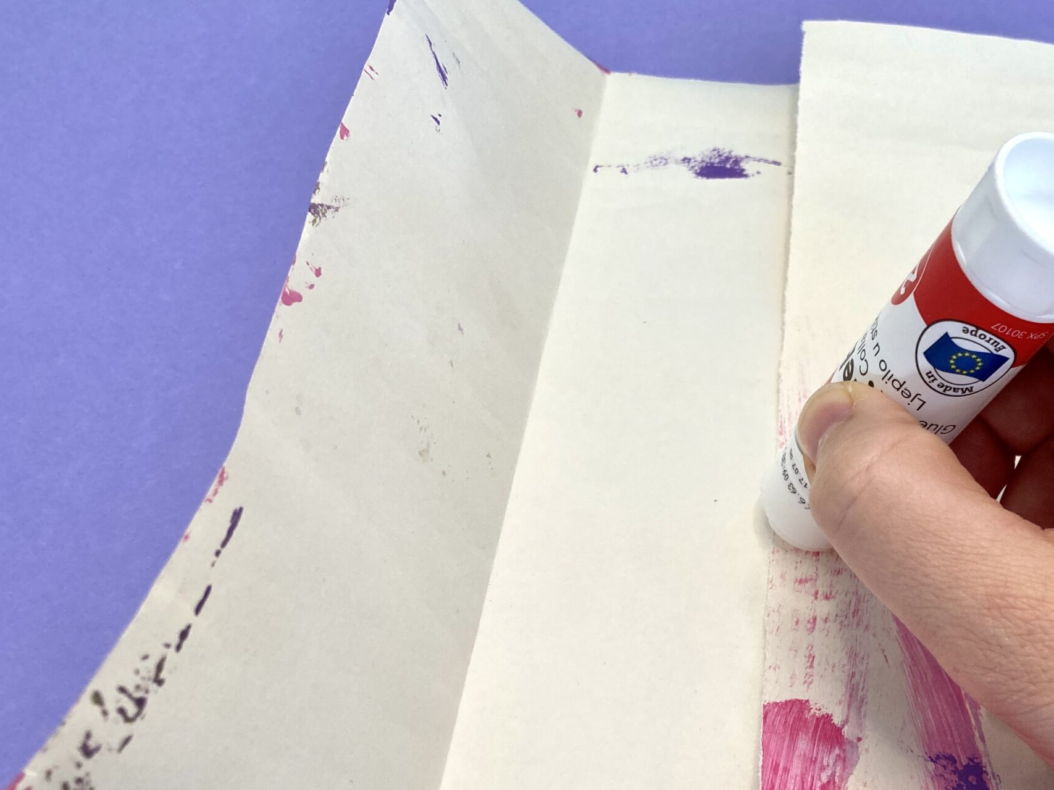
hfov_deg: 43.7
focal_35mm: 42
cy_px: 563
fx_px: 1279
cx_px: 753
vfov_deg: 33.8
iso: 80
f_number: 1.8
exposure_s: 1/104
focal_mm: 3.99
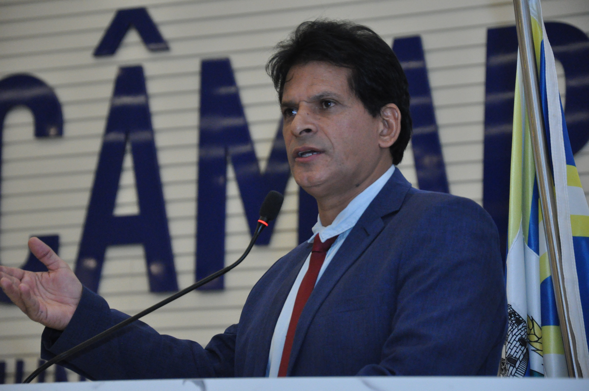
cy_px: 196
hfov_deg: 13.1
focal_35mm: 158
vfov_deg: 8.7
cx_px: 294
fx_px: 2574
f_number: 5.6
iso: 2500
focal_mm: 105
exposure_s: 1/160
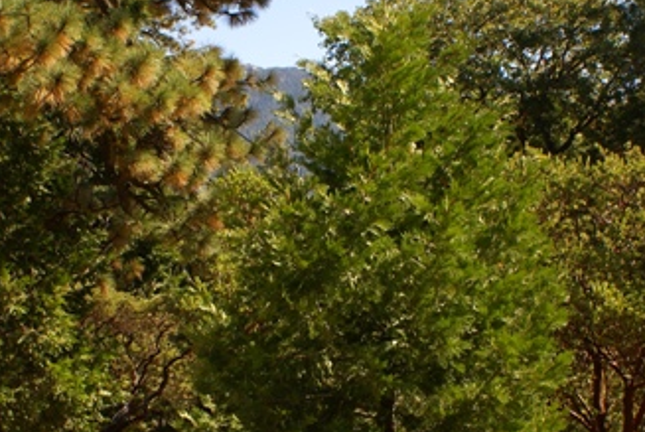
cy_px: 264
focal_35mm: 66
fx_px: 1184
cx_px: 341
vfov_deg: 20.6
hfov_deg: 30.5
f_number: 8
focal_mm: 18
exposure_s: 1/250
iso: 100
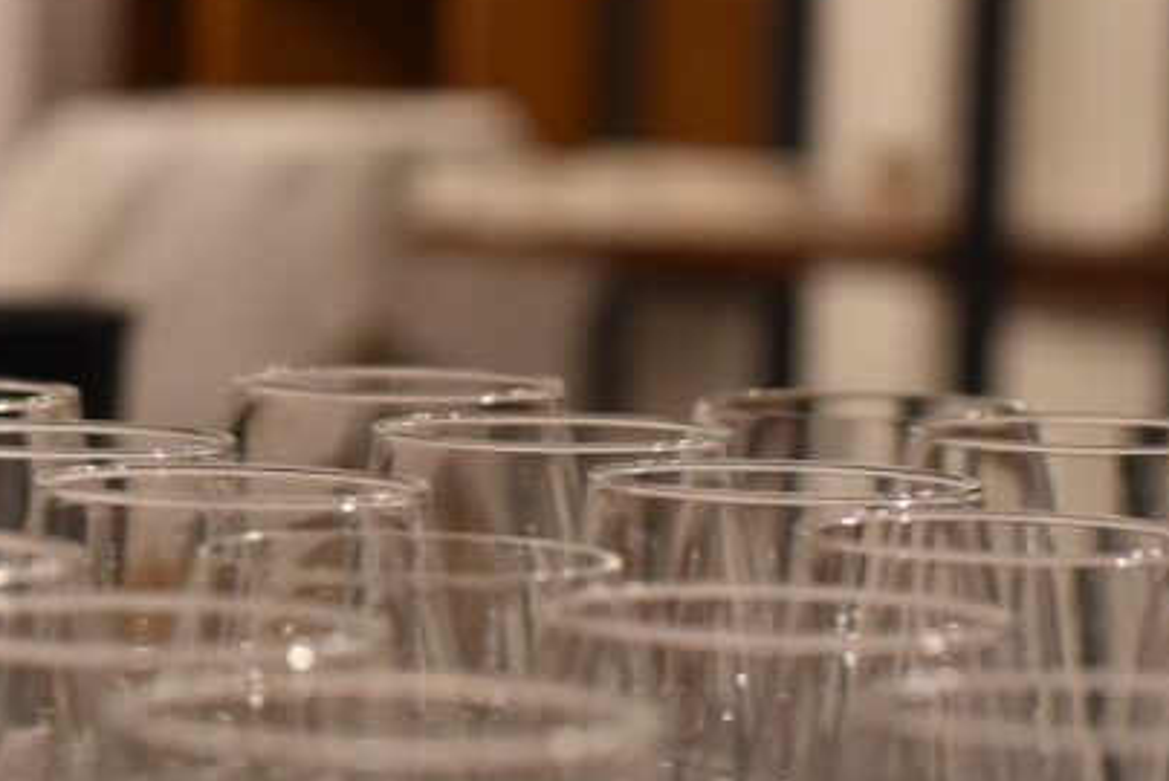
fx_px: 6174
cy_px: 158
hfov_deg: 10.6
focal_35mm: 190
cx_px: -269
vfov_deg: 7.2
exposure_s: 1/60
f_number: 4
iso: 800
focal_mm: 50
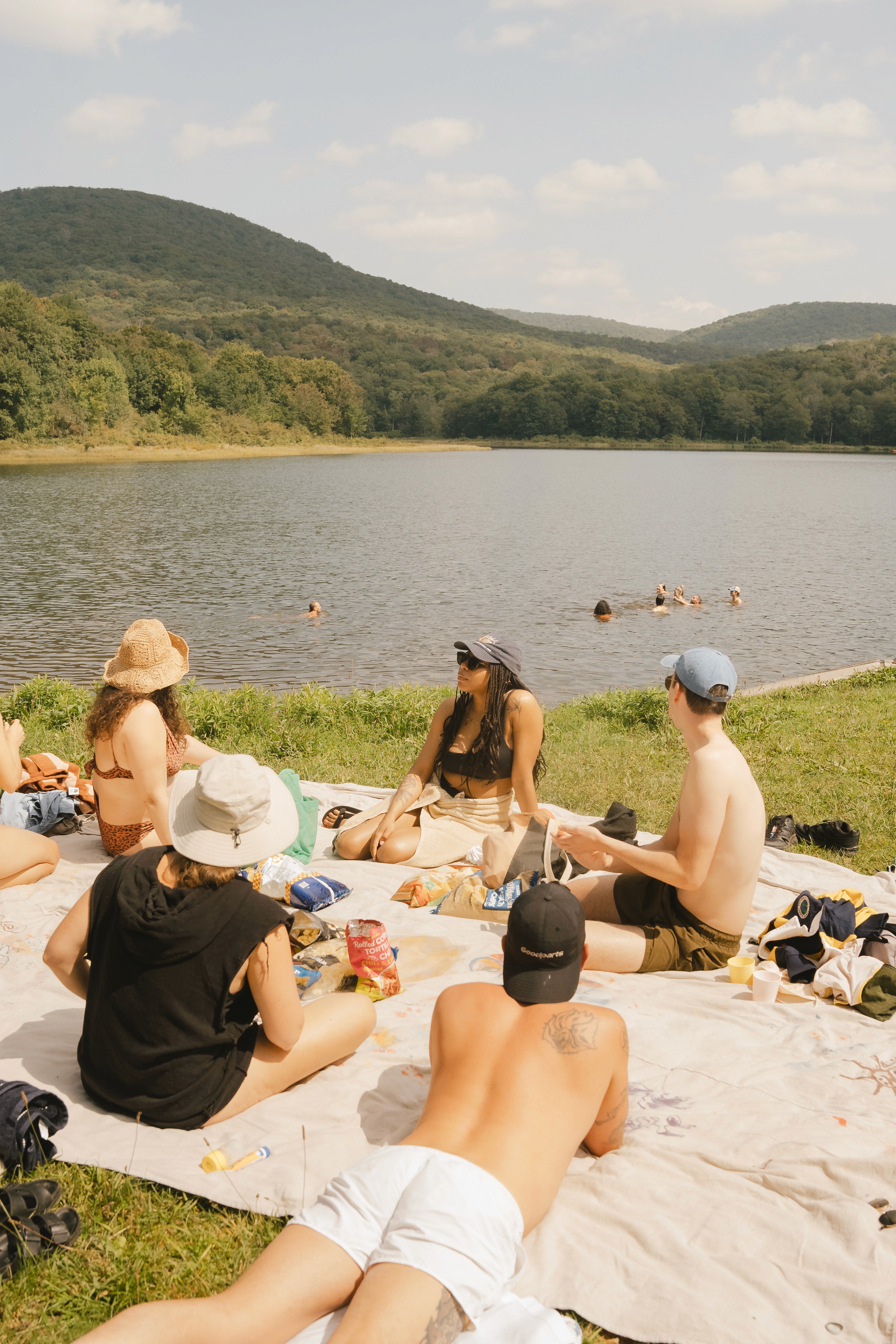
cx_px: 448
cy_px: 672
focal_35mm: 36
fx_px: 1344
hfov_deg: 36.9
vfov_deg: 53.1
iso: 640
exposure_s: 1/4000
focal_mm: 24
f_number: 4.5
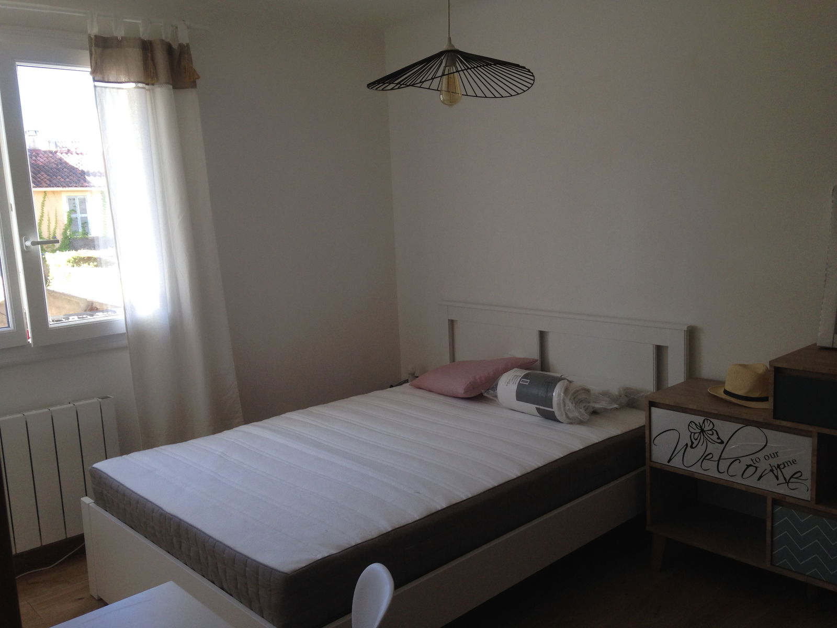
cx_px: 418
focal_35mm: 33
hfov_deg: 55.4
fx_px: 798
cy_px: 314
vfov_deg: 42.9
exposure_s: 1/120
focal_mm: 4.12
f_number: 2.4
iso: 64
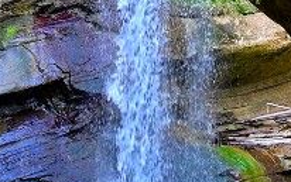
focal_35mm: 121
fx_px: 960
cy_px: -6
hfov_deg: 17.1
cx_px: 76
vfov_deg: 10.7
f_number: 1.8
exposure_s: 1/182
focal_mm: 5.4
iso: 80
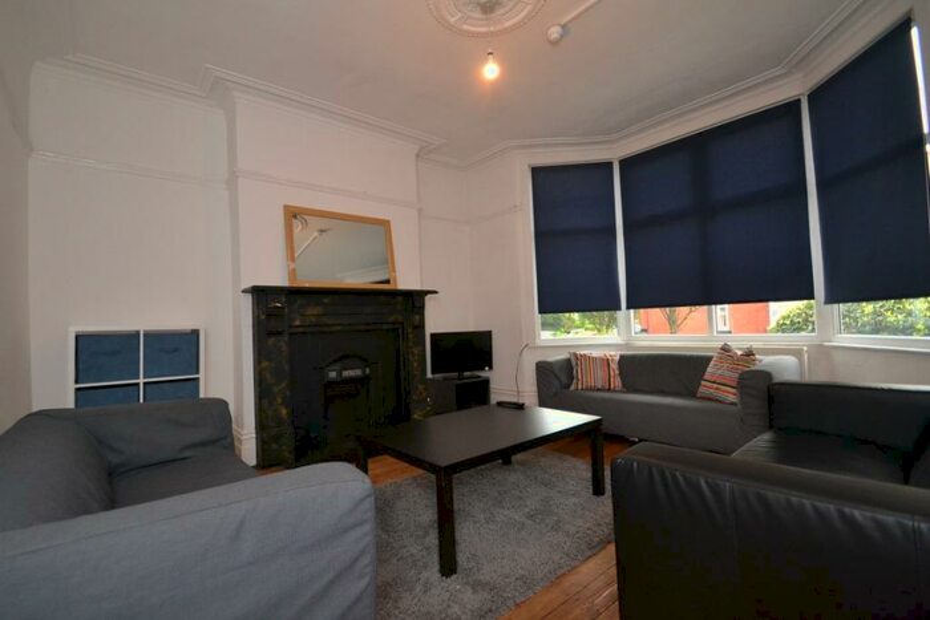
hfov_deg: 100.4
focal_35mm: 15
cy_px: 310
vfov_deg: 77.4
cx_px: 465
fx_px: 388
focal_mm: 10
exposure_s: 1/200
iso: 1600
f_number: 4.5
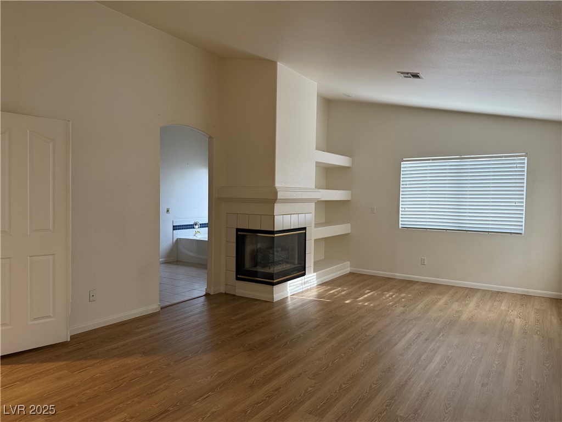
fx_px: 390
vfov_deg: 56.8
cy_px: 211
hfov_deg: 71.6
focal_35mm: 24
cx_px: 281
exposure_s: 1/60
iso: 250
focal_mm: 6.76
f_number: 1.78
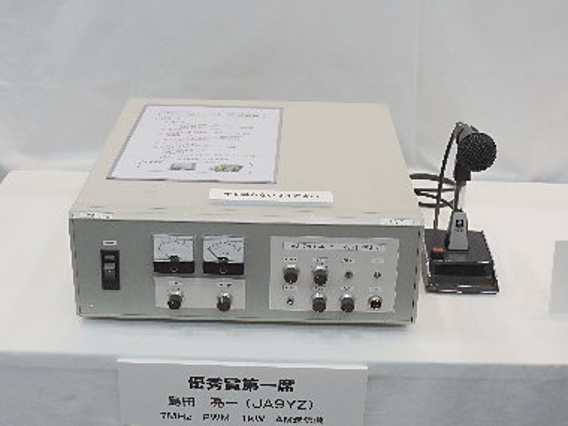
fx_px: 902
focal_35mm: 55
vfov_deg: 26.6
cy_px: 213
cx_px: 284
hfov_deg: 34.9
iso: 180
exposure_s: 1/60
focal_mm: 9.8
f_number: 3.7
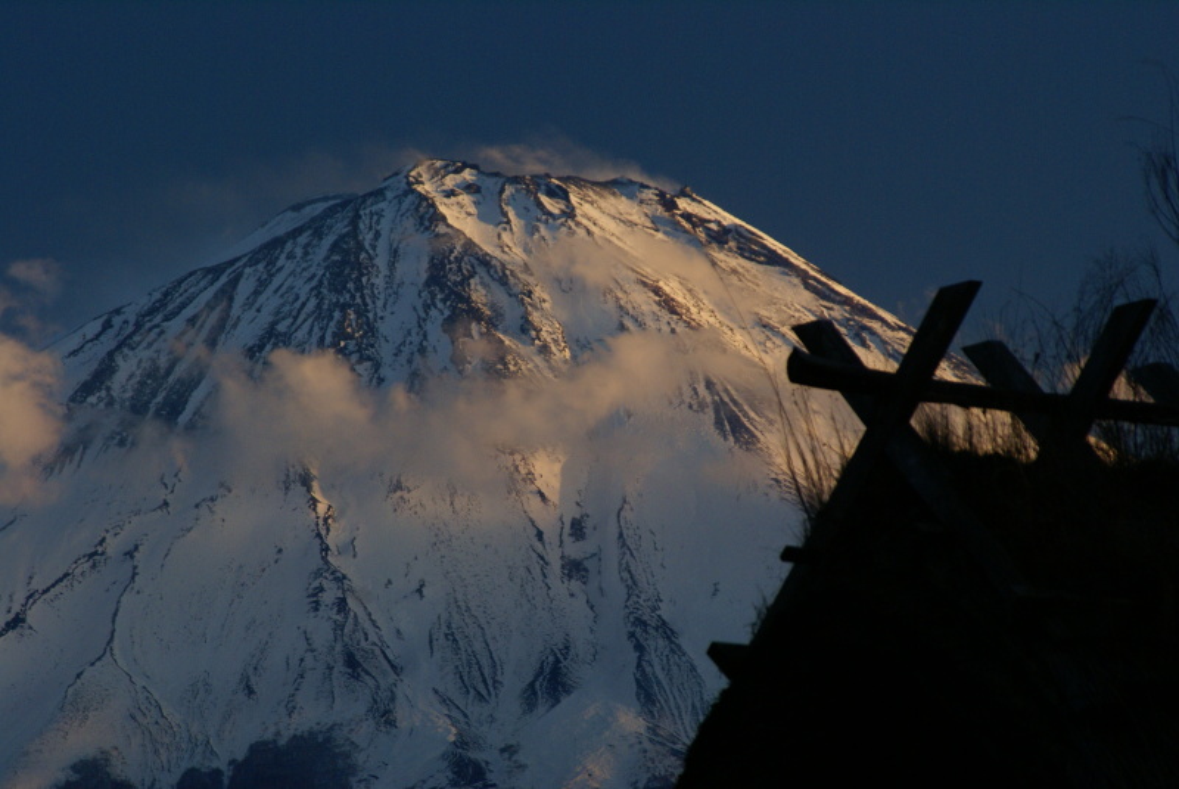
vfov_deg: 5.1
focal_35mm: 270
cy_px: 394
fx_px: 8850
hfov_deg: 7.6
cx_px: 590
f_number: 10
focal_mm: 180
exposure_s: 1/80
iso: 400
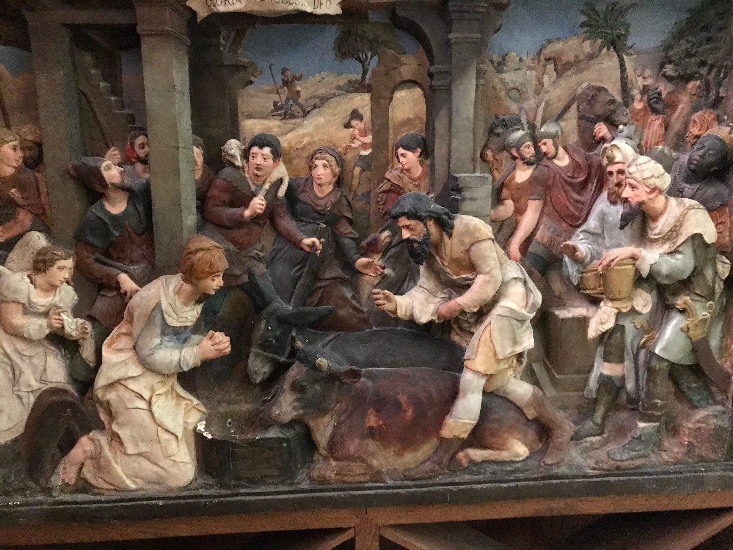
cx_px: 366
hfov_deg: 63.4
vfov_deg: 49.7
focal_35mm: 28
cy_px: 275
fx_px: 593
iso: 125
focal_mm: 3.99
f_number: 1.8
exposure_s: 1/4
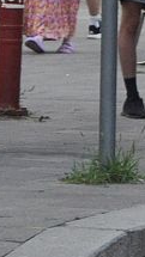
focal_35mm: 536
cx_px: 796
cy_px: -215
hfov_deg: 2.2
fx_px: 3662
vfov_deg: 4.0
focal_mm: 52
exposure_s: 1/500
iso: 1100
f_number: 5
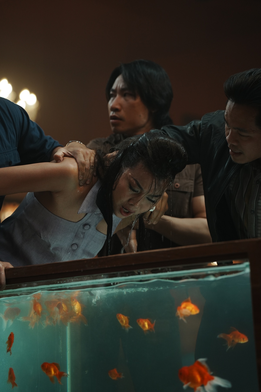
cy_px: 196
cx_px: 130
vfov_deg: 18.1
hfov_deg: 12.1
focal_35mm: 113
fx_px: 1229
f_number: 2.8
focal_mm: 113
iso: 1000
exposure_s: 1/100
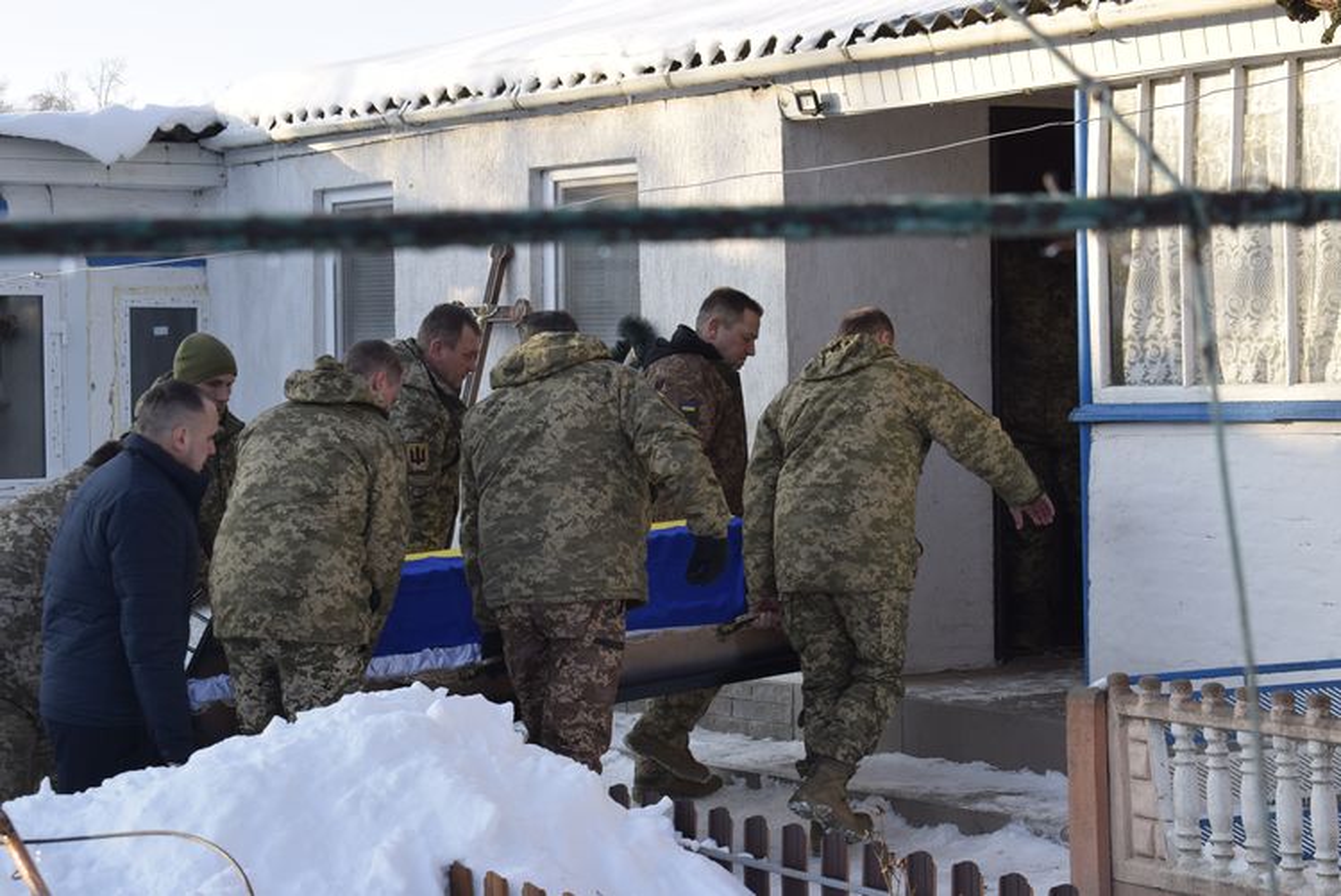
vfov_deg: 16.6
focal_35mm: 82
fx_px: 3075
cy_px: 448
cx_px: 670
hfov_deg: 24.6
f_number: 8
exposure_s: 1/250
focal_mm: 55
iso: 400
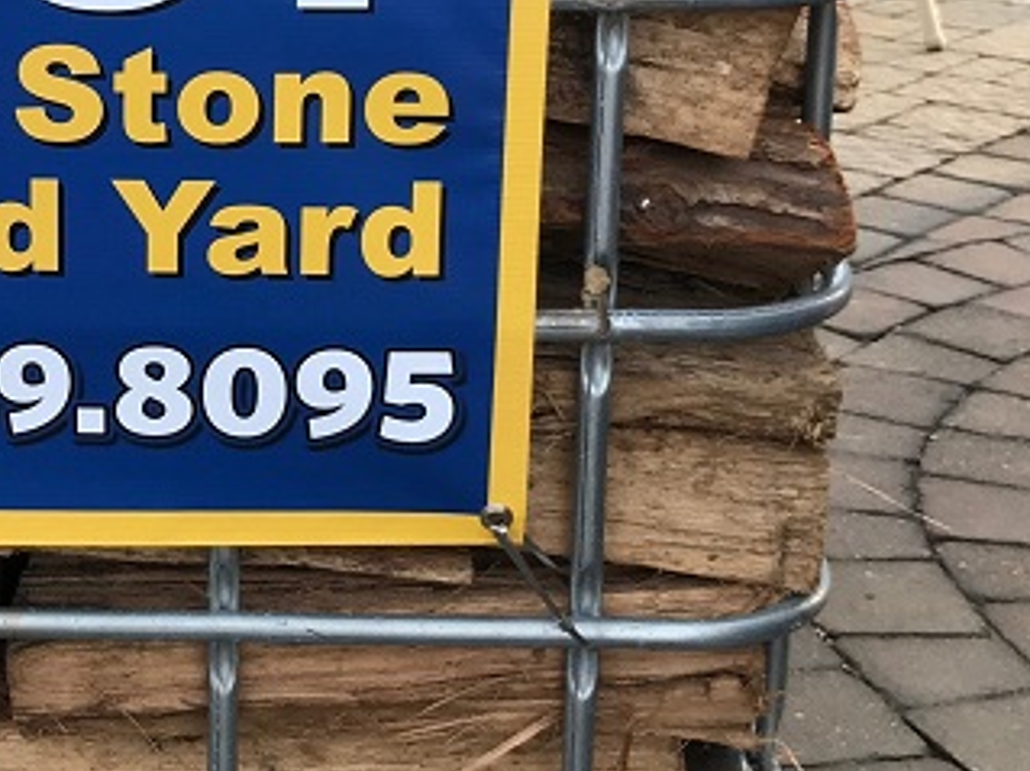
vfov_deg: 17.8
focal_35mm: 82
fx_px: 2439
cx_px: 31
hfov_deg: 23.0
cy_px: 116
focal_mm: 3.99
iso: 20
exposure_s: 1/140
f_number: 1.8
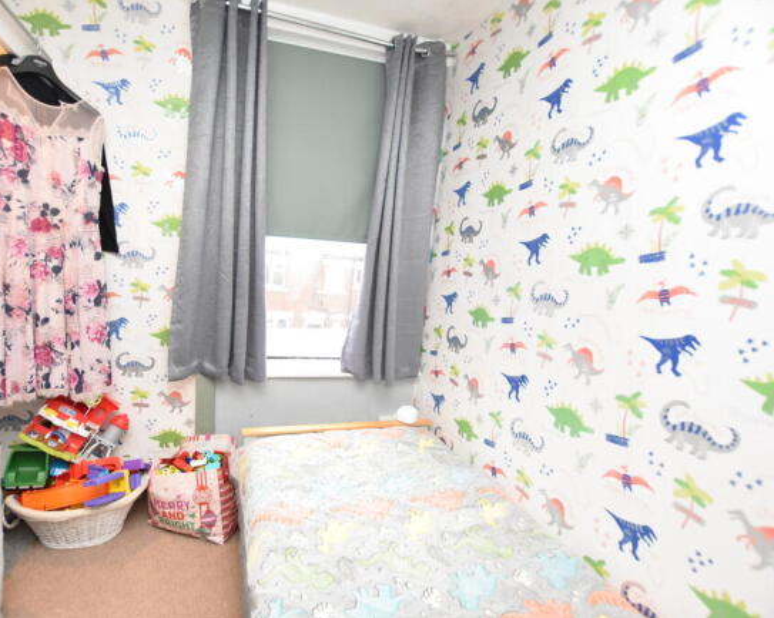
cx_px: 330
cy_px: 310
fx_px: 389
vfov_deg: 76.9
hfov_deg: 89.0
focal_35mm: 17
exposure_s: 1/60
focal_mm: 10
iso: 2000
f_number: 4
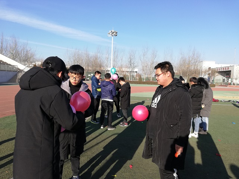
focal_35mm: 26
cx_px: 120
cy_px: 90
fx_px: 180
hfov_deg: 67.3
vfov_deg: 53.1
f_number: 2.2
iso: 50
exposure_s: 1/616
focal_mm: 3.81
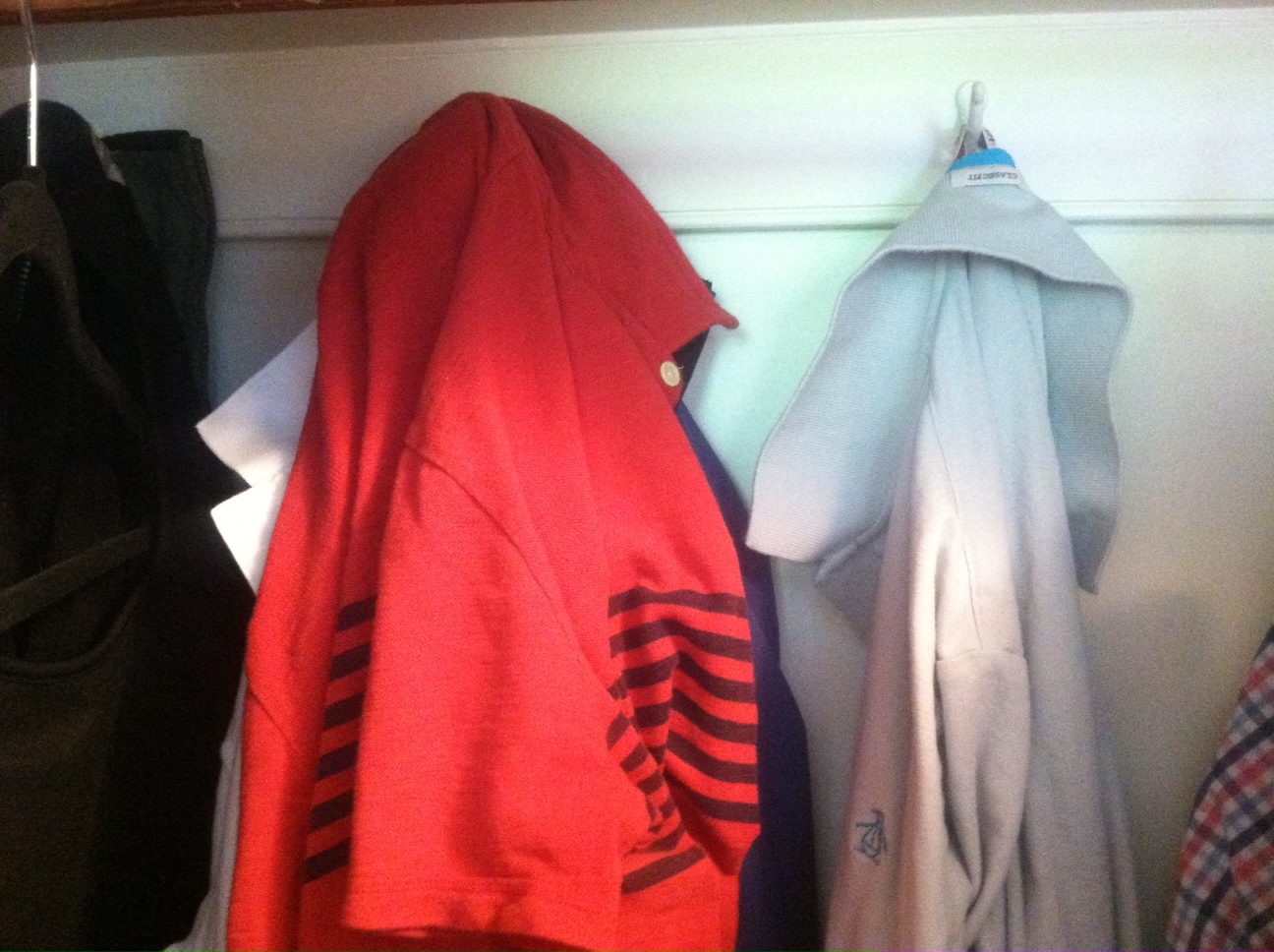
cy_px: 476
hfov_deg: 52.7
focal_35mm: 35
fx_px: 1286
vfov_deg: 40.6
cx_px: 637
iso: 800
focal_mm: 3.85
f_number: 2.8
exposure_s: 1/17
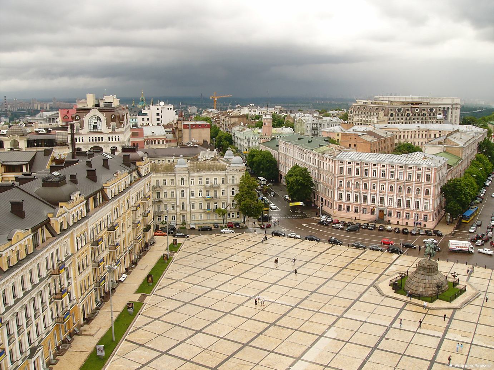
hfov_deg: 51.4
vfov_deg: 39.6
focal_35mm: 36
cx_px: 247
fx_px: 514
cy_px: 185
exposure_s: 1/100
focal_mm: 6
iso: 50
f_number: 6.5
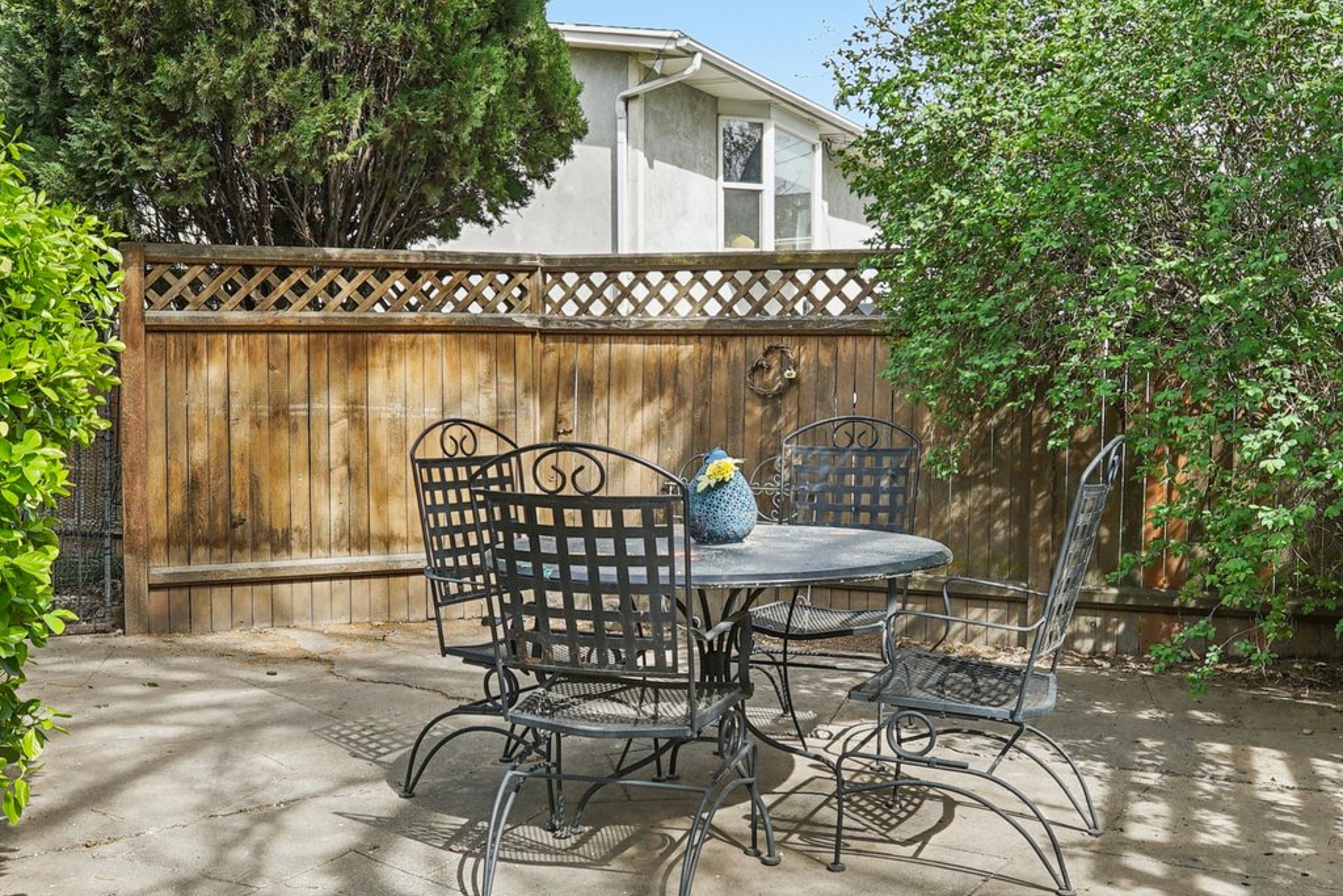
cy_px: 398
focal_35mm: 36
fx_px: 1343
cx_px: 713
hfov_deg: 53.1
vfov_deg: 36.8
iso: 100
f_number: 8
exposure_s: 1/80
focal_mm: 18
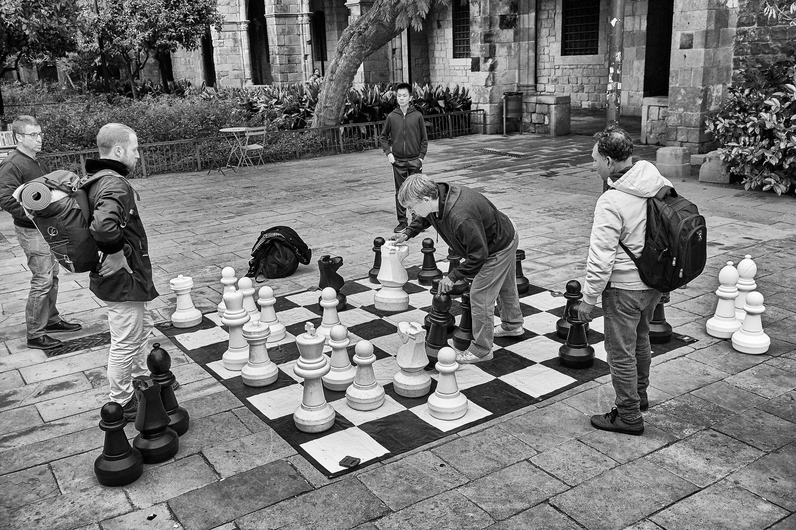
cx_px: 398
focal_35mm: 32
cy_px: 265
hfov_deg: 58.7
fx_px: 708
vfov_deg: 41.1
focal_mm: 21.4
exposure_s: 1/250
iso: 1000
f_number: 4
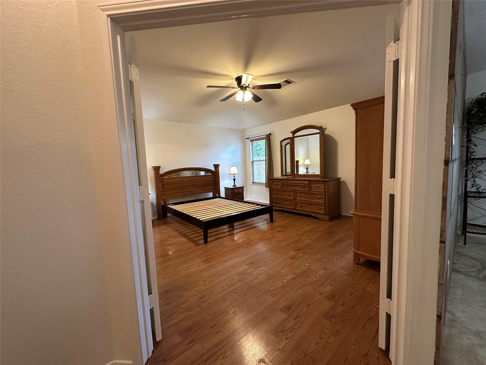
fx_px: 197
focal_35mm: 14
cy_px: 182
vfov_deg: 85.7
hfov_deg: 102.1
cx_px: 243
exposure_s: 1/60
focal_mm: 2.22
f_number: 2.2
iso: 400
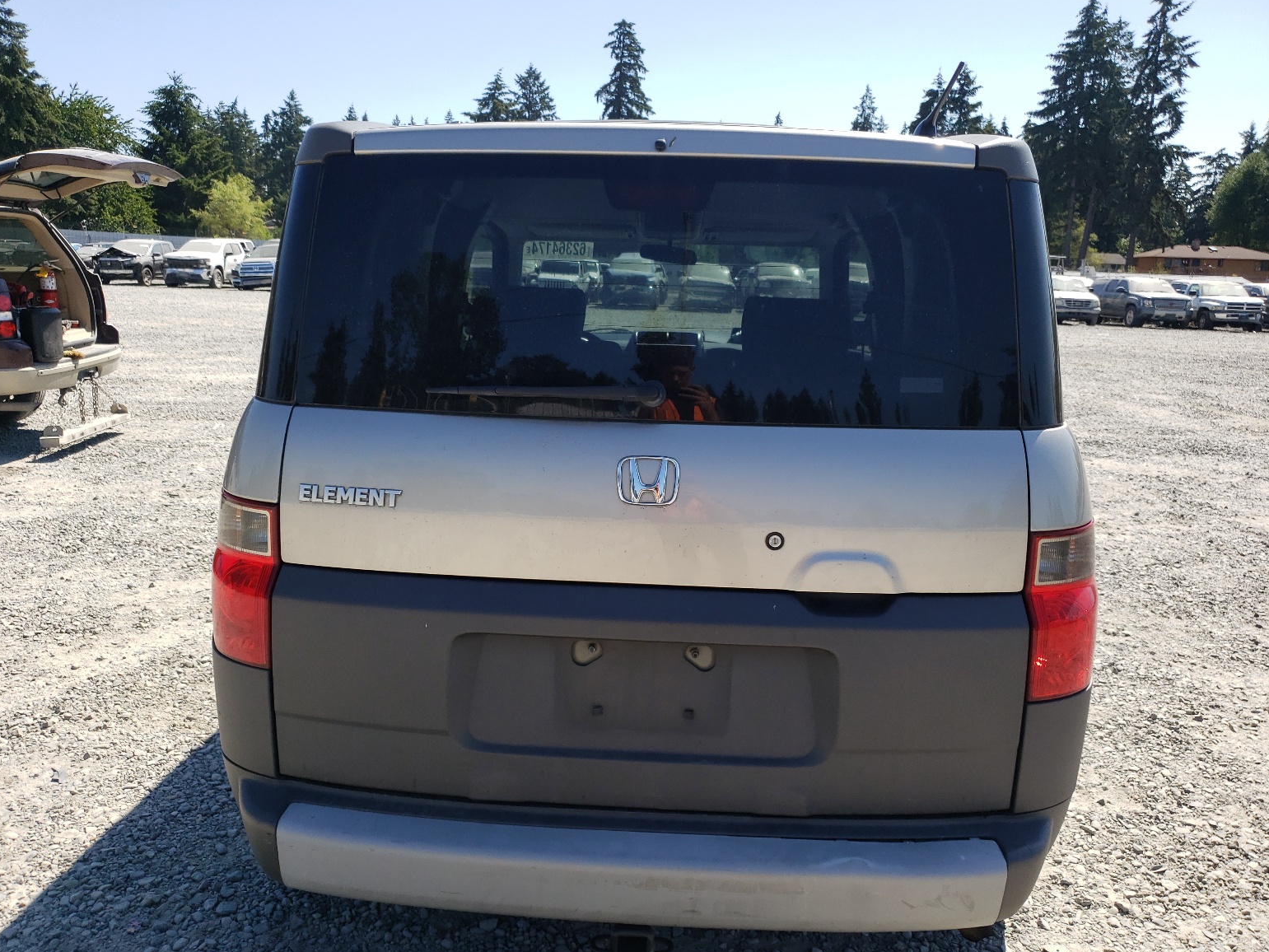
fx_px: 990
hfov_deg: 65.3
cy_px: 483
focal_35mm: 27
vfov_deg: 51.4
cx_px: 628
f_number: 1.5
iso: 50
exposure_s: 1/2000
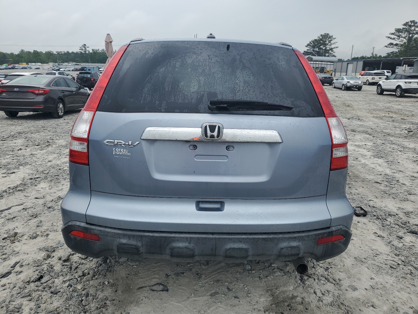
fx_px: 314
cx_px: 209
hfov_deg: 67.3
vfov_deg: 53.1
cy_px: 157
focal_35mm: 26
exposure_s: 1/2000
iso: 50
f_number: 1.5
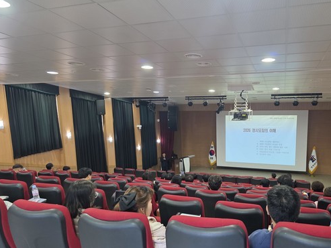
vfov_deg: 49.7
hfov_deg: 63.1
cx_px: 192
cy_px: 138
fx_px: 268
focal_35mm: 28
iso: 320
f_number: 1.7
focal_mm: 6.3
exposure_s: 1/120
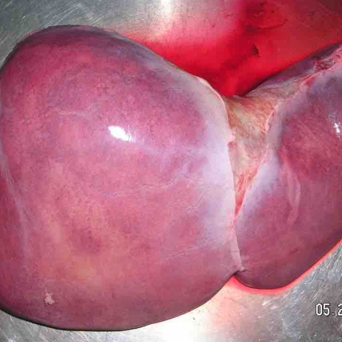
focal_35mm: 48
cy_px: 162
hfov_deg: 35.3
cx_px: 186
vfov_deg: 35.3
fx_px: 537
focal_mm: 6.3
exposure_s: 1/45
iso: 160
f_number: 6.6
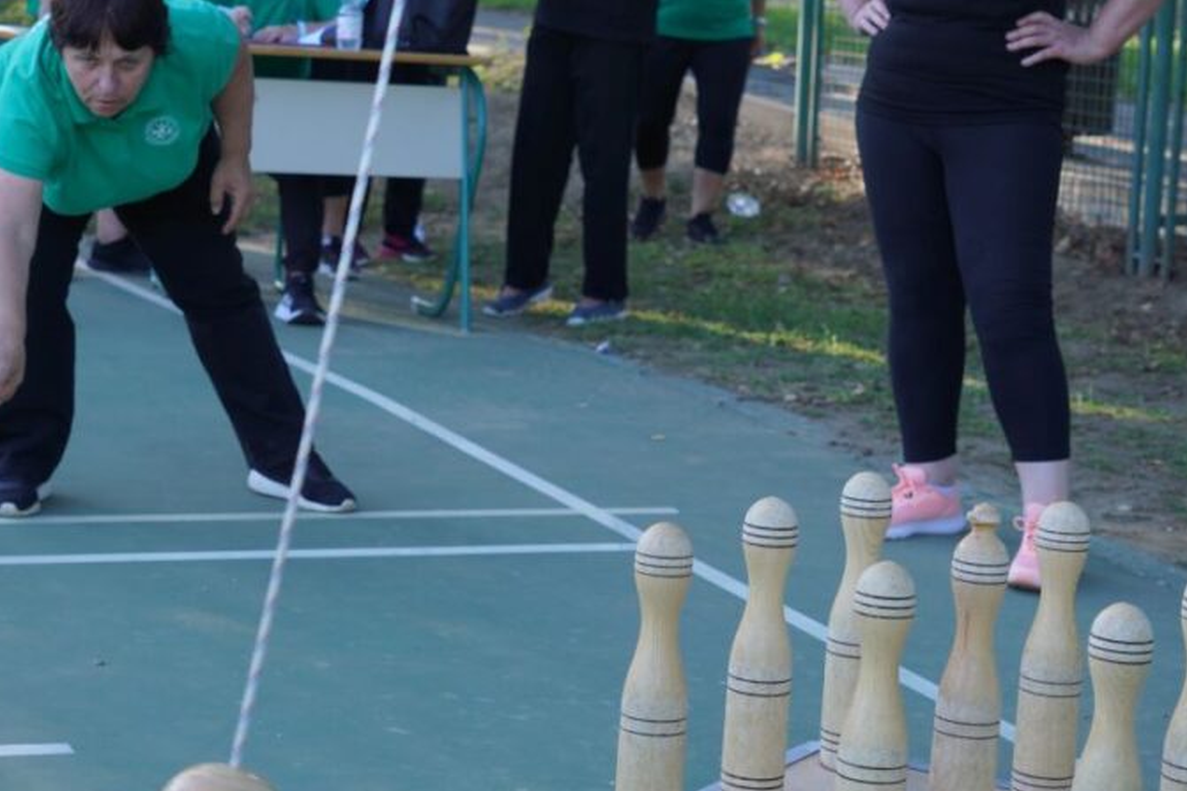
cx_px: 563
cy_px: 373
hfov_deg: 21.9
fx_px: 3063
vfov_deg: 14.7
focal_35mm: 93
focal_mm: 33
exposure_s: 1/250
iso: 100
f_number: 2.8
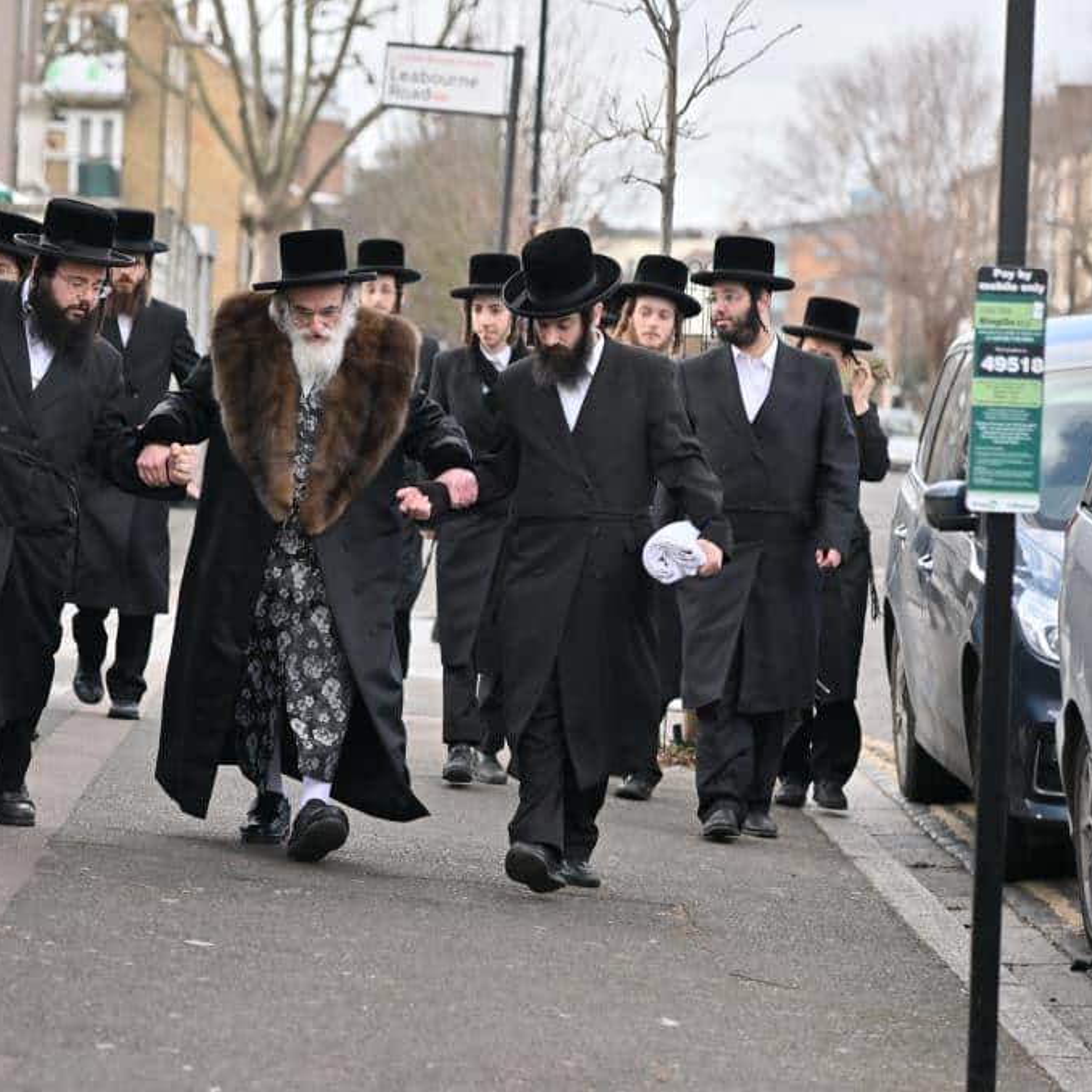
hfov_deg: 11.3
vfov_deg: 11.3
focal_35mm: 154
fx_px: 5496
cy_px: 548
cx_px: 351
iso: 250
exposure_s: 1/1000
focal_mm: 120
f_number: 4
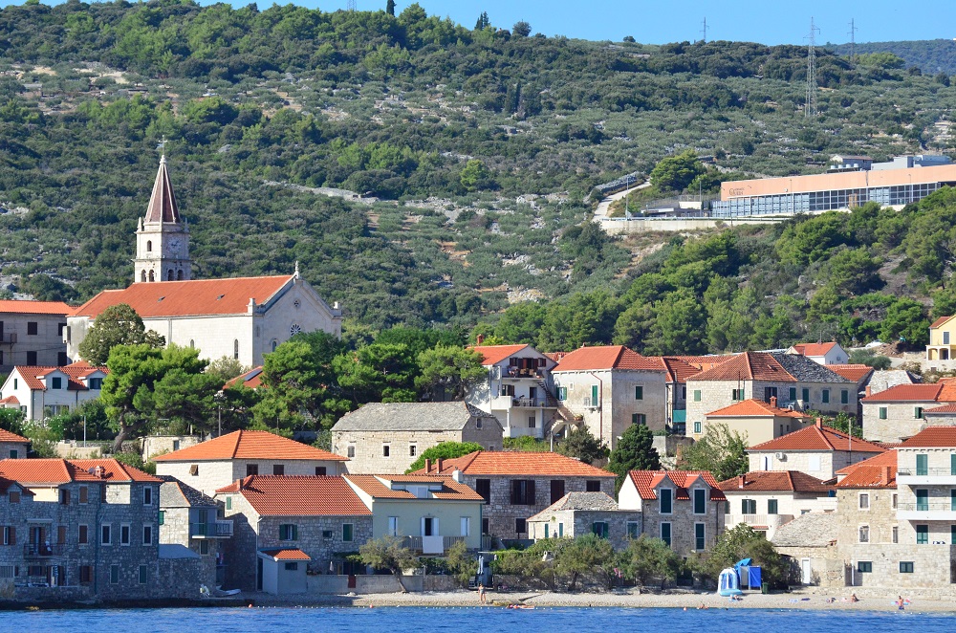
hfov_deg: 8.9
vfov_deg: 5.9
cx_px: 478
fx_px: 6160
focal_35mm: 232
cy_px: 316
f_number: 5.6
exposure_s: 1/8000
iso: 1600
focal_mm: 155
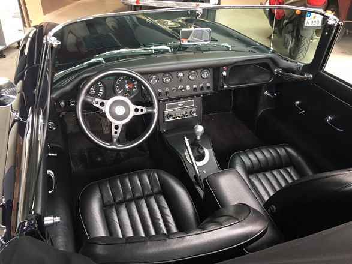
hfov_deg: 61.7
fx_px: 295
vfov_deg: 48.2
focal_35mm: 29
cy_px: 132
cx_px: 176
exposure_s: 1/33
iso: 80
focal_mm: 4.15
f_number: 2.2
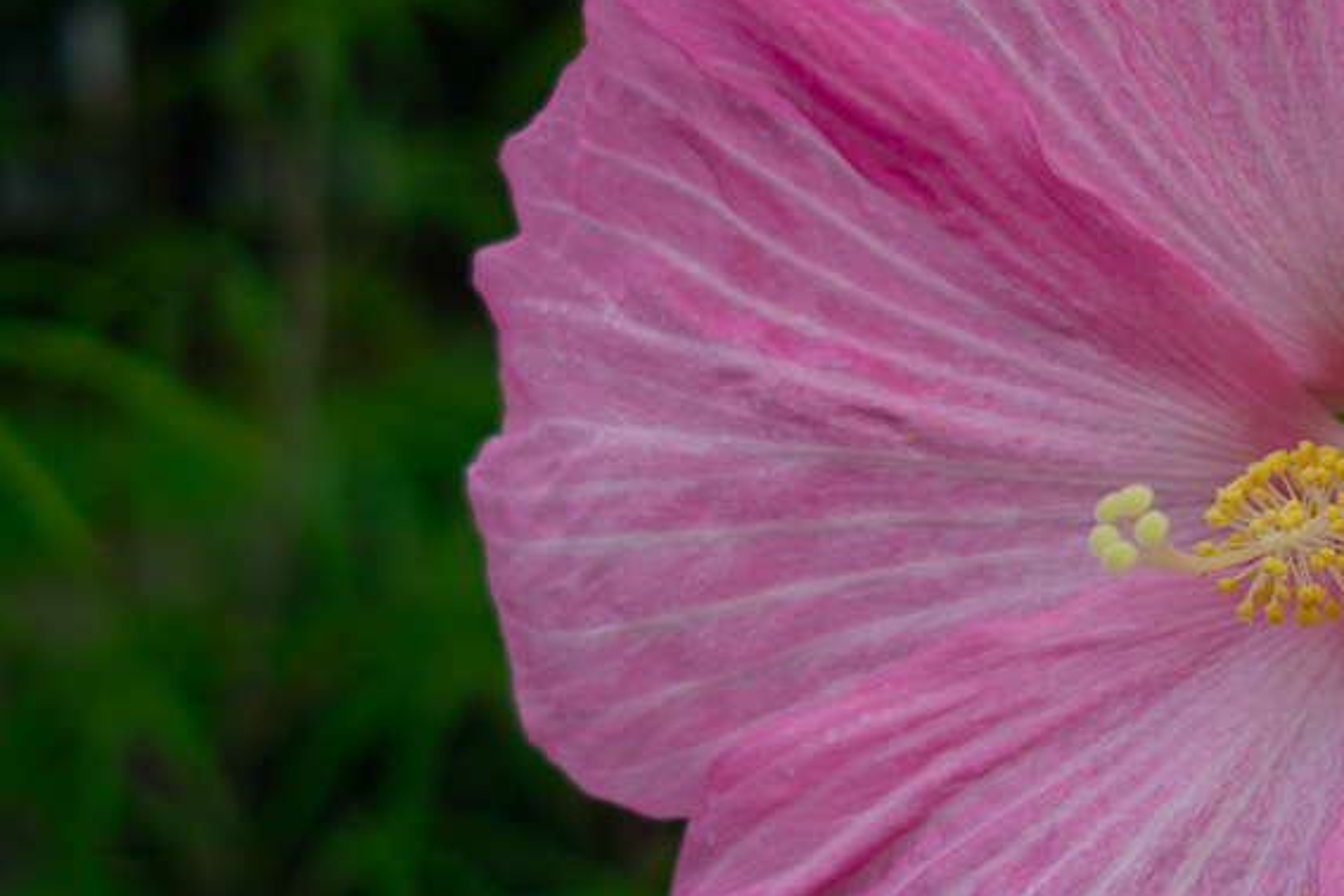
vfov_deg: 18.4
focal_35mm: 74
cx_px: 1211
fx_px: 2762
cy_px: 493
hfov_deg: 26.4
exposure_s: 1/50
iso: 100
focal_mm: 24.2
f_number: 2.8
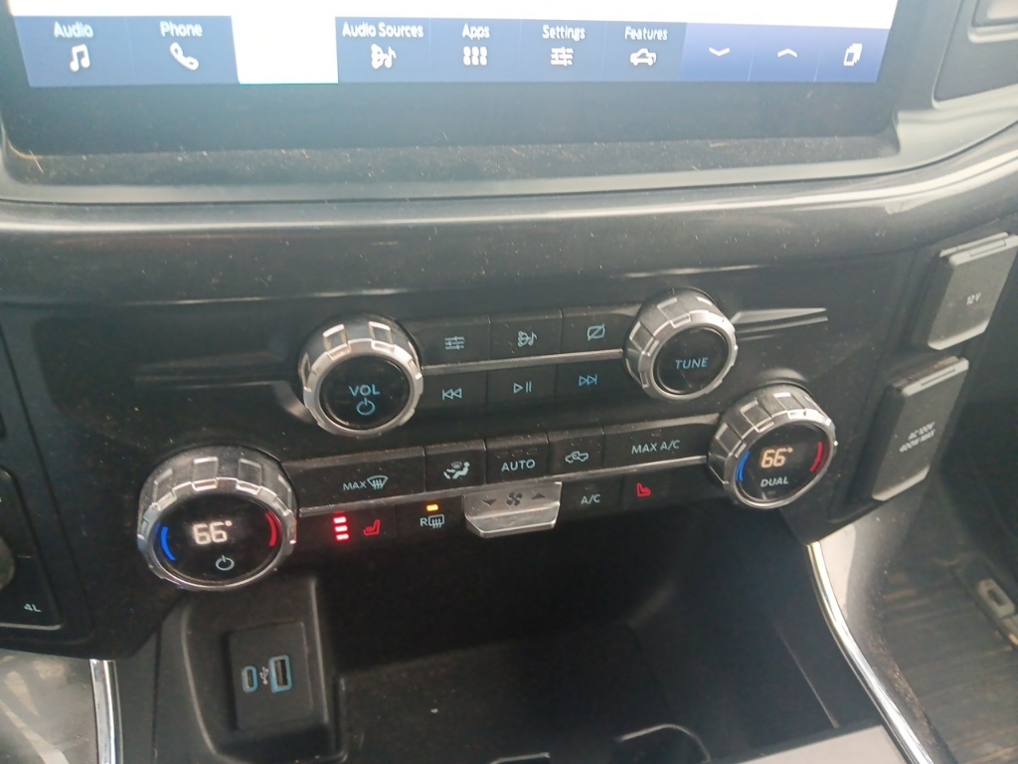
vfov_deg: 53.1
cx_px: 509
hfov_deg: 67.3
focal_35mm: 26
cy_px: 382
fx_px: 765
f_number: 1.8
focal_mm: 3.98
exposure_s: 1/25
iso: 644
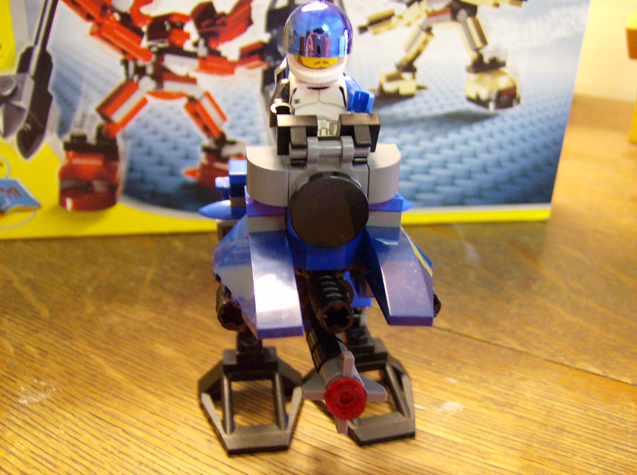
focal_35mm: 36
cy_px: 238
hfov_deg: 51.5
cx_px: 318
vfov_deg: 39.5
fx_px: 661
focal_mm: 6
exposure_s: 1/7.62
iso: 200
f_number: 2.8
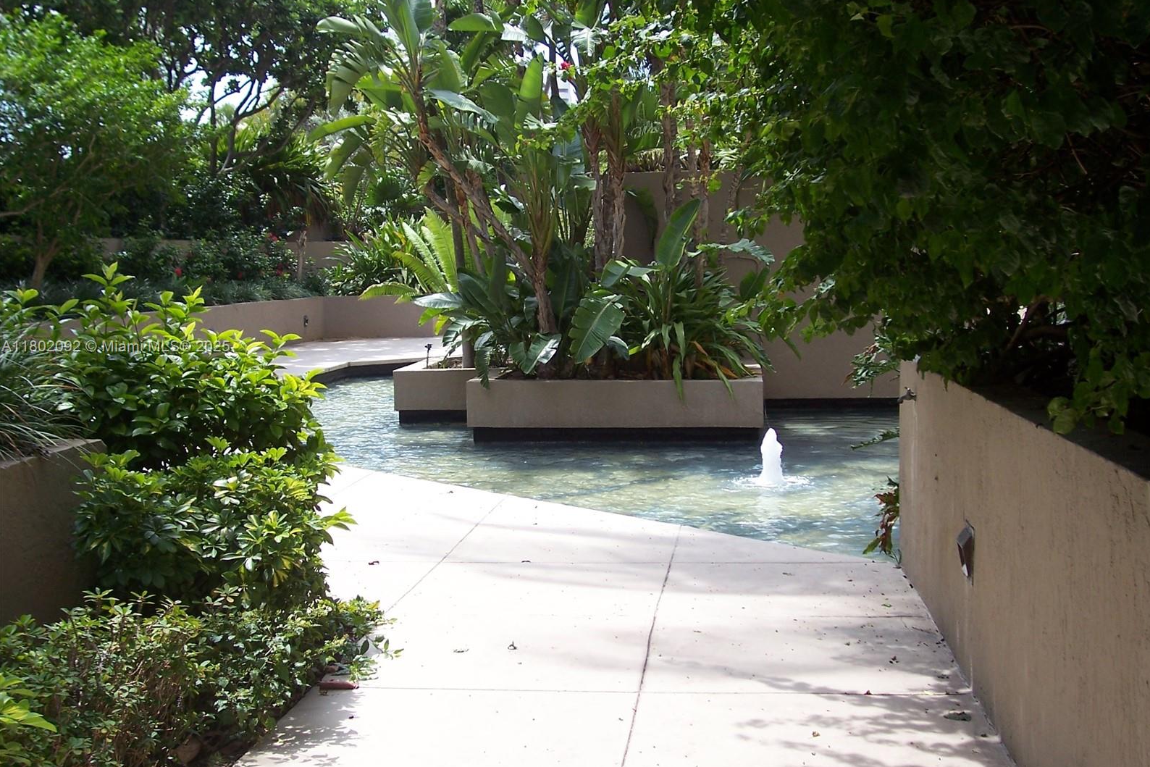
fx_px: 1406
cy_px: 348
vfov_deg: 30.5
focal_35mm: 44
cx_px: 578
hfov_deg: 44.5
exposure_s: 1/350
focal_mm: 7
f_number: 3
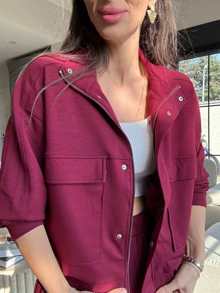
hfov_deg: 46.8
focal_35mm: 30
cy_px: 146
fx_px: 254
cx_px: 110
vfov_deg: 60.0
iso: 40
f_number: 1.9
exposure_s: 1/144
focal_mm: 2.69
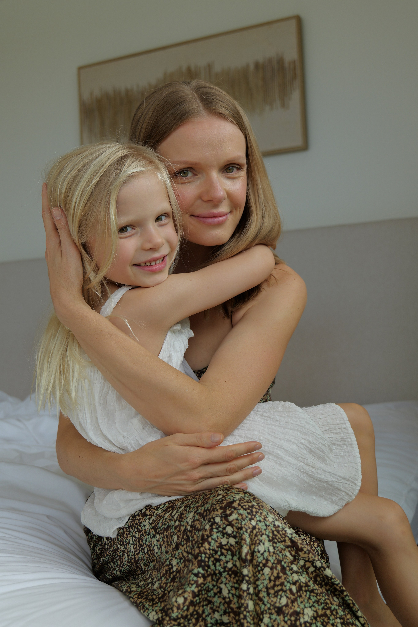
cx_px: 209
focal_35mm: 42
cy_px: 314
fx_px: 731
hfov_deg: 31.9
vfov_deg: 46.4
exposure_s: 1/500
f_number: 5.5
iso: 500
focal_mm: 42
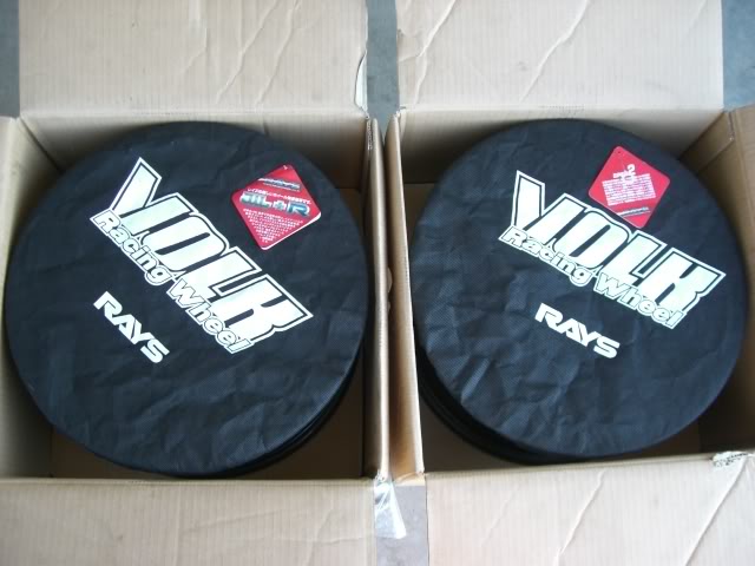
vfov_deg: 37.7
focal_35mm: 38
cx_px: 378
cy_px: 283
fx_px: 829
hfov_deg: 49.0
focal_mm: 6.2
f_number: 2.7
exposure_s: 1/60
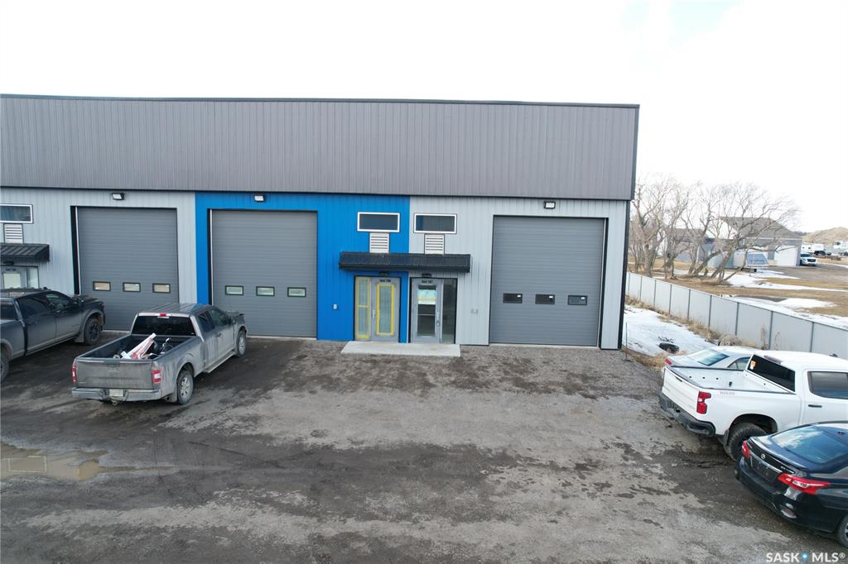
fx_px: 518
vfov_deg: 57.2
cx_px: 424
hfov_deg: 78.6
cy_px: 282
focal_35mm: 22
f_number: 2.8
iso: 200
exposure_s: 1/400
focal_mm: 8.38
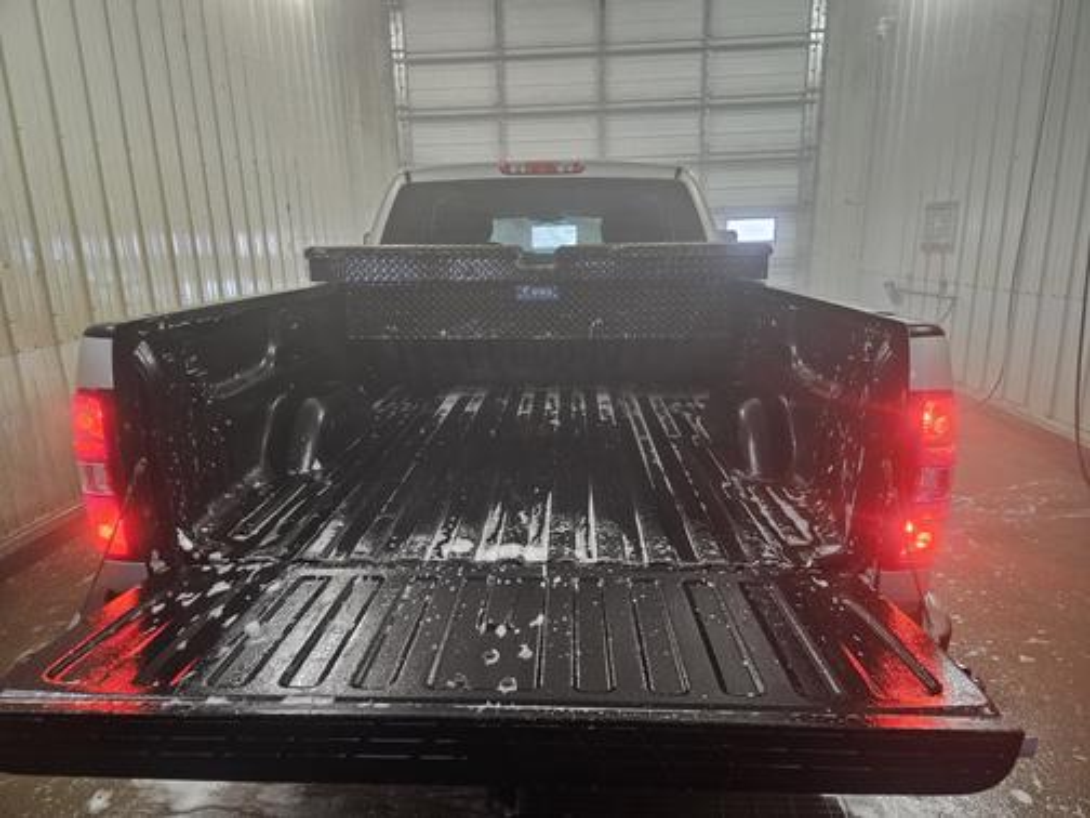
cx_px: 545
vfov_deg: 58.9
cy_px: 409
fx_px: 724
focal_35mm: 23
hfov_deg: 73.9
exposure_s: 1/40
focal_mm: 5.4
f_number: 1.8
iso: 500
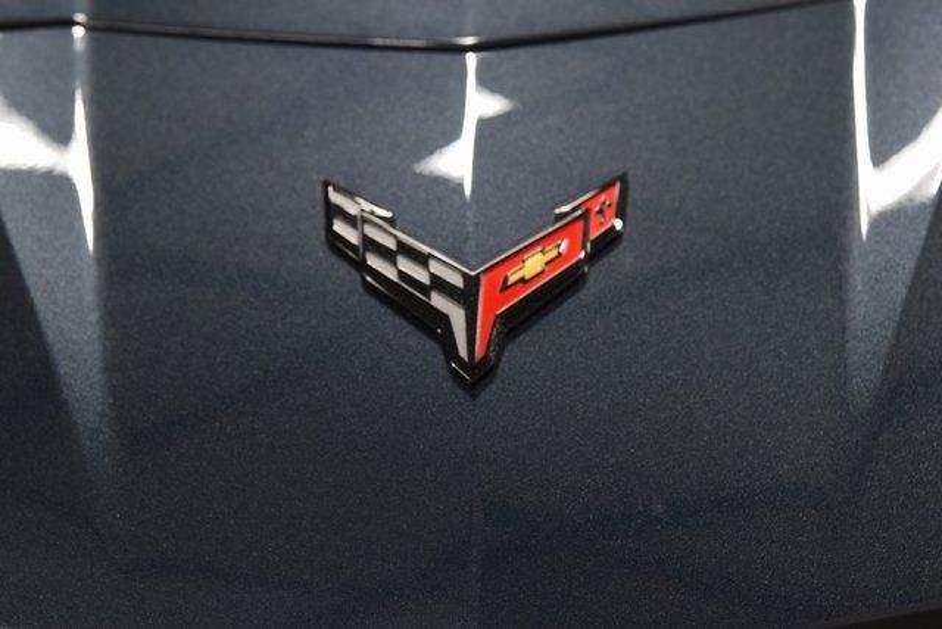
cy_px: 314
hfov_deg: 19.5
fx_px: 2748
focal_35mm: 105
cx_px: 471
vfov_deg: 13.0
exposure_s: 1/30
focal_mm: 70
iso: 900
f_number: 7.1
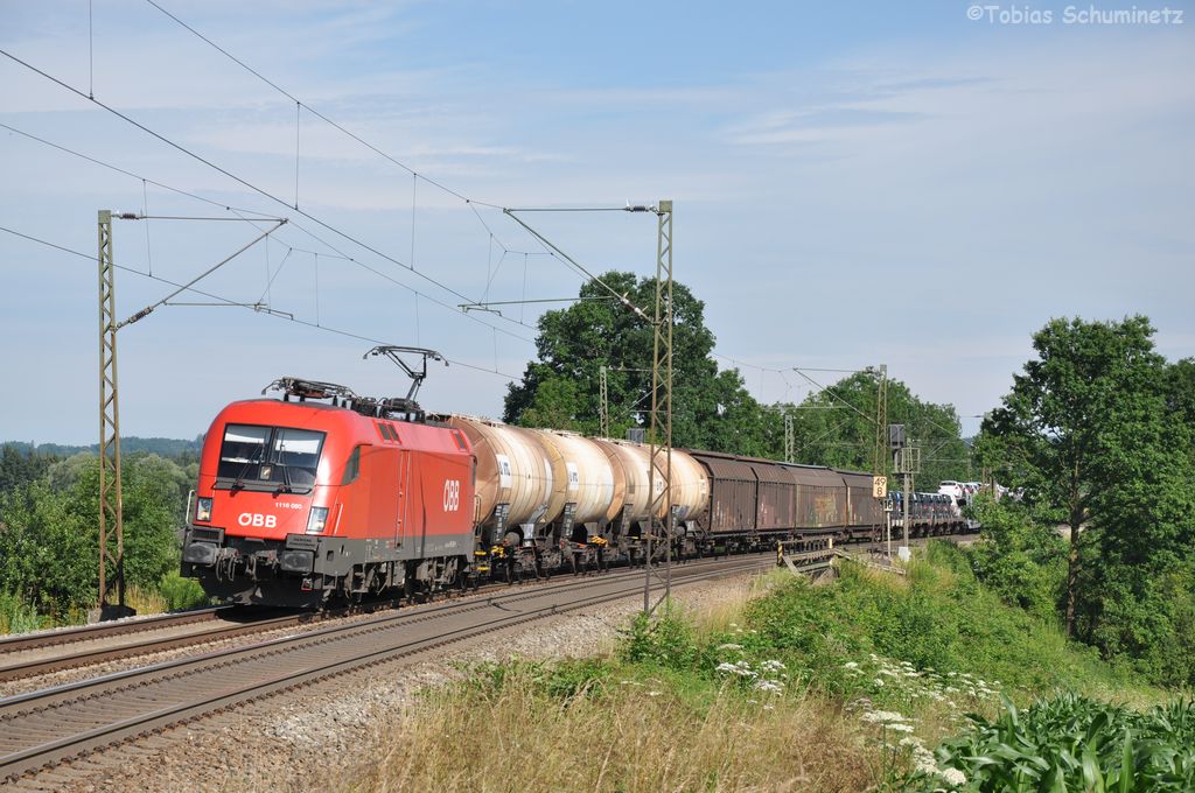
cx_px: 598
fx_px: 3481
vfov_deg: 13.0
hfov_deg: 19.5
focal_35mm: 105
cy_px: 396
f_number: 9
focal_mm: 70
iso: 200
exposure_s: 1/500
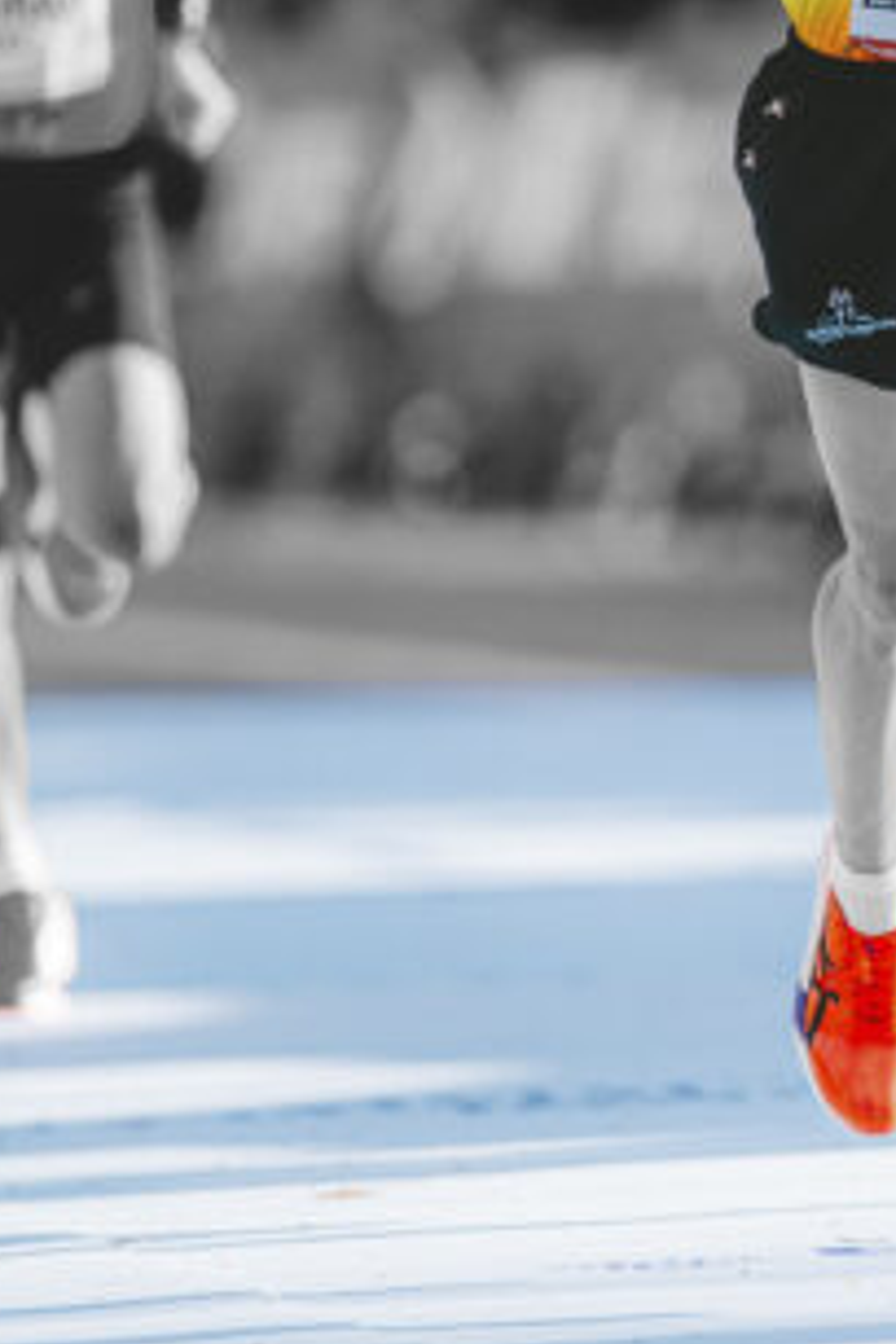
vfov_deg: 2.1
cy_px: 329
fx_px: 37480
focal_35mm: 1004
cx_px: 938
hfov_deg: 1.4
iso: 400
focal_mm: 300
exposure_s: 1/3200
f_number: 2.8
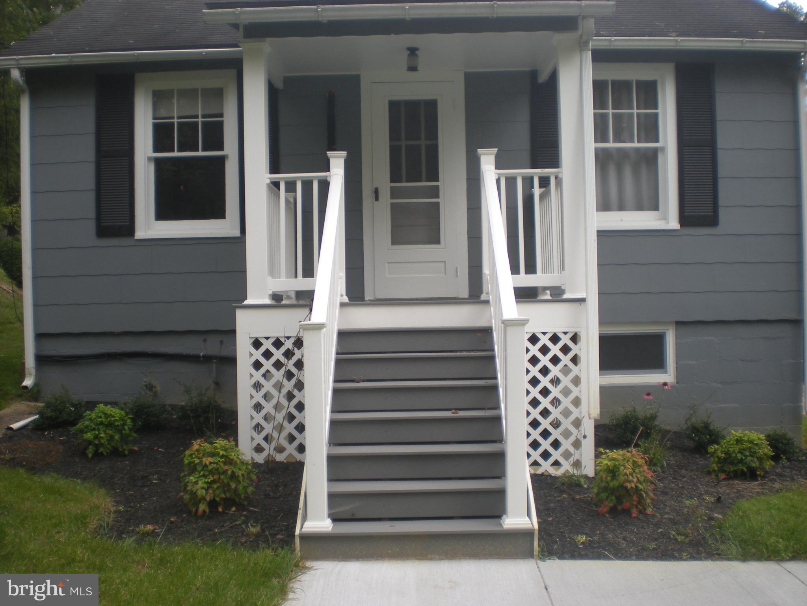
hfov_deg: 49.0
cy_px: 303
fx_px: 886
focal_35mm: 38
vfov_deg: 37.7
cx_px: 404
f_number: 3.1
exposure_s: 1/174
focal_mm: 6.3
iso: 64
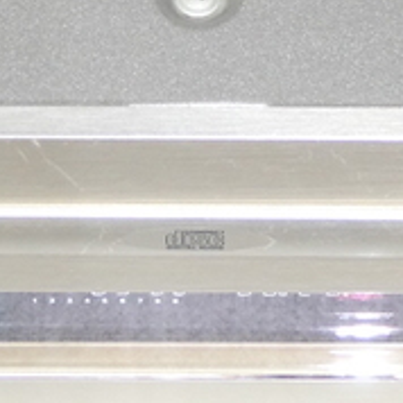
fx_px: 3135
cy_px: -188
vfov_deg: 7.2
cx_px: 181
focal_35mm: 238
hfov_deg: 7.4
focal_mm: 9
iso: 200
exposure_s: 1/4
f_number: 4.1
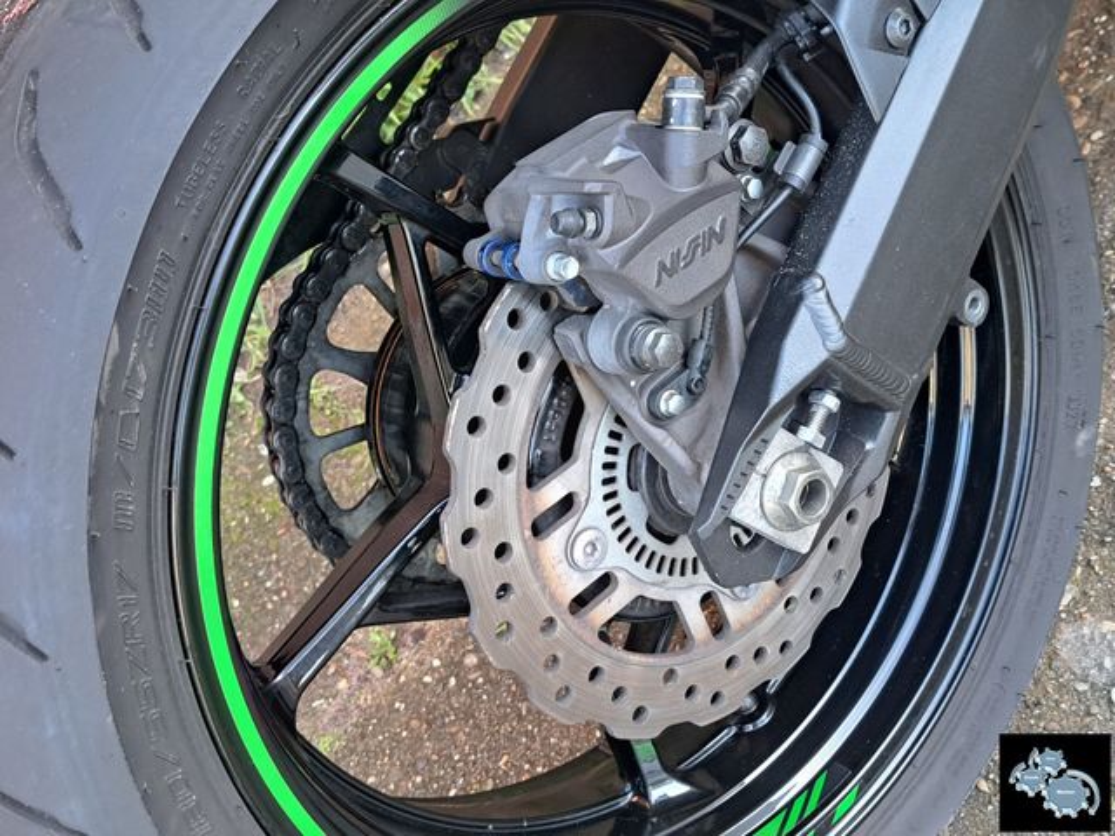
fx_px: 773
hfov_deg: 71.6
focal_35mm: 24
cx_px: 558
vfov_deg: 56.8
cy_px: 418
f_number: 1.8
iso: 125
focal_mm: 5.23
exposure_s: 1/50
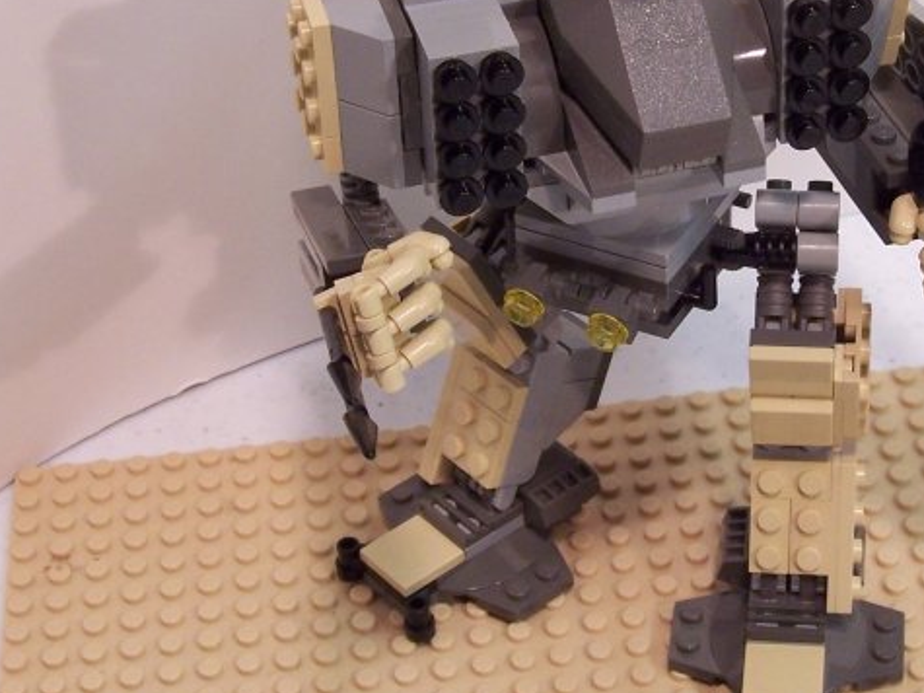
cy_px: 183
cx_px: 644
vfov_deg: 14.6
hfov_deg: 19.4
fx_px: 2695
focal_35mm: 101
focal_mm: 10
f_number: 4.8
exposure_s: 1/20
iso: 140
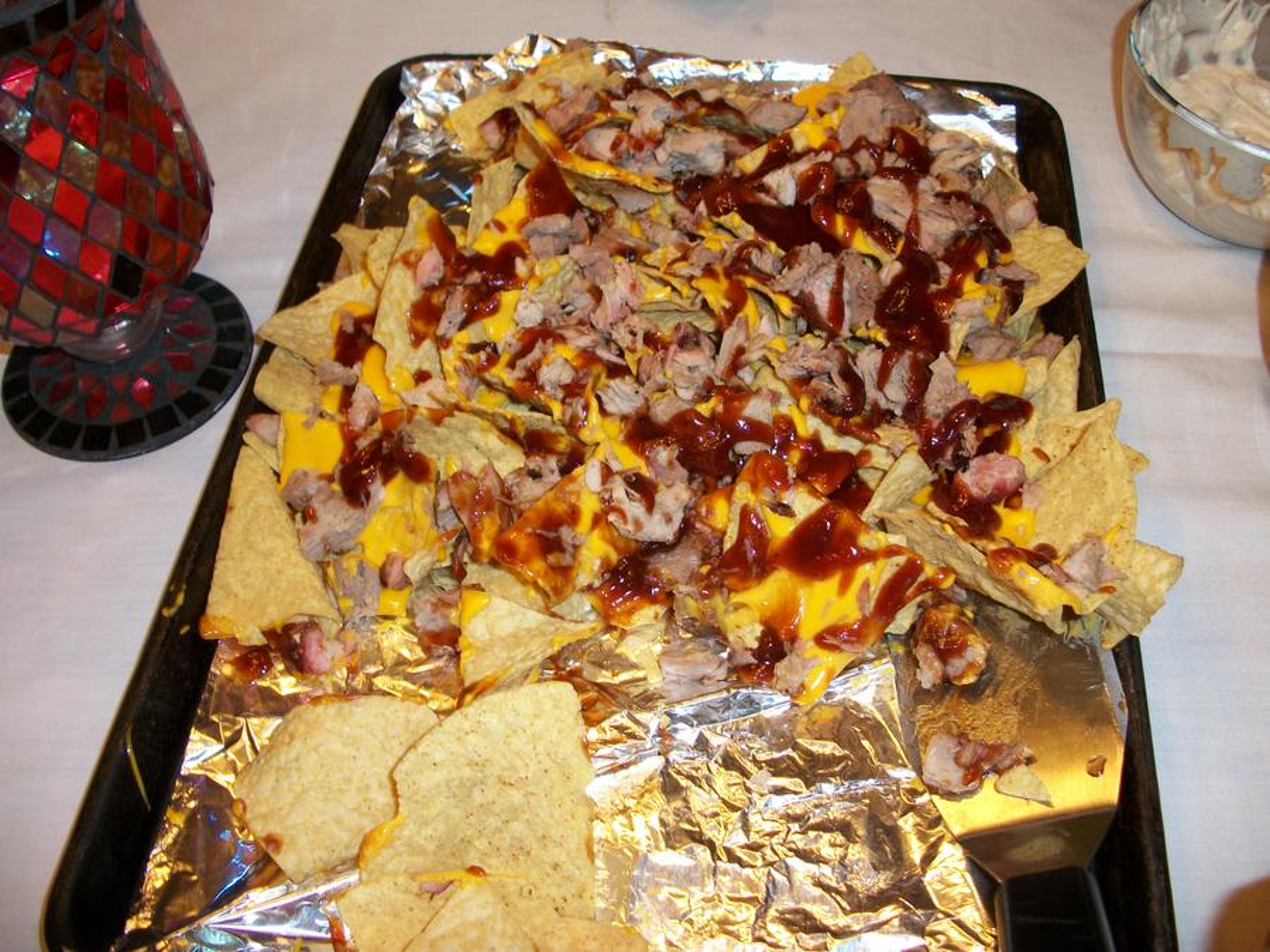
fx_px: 1284
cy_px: 476
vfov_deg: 40.7
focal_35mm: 35
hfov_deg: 52.6
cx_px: 635
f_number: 3.1
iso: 80
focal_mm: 6.3
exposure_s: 1/60
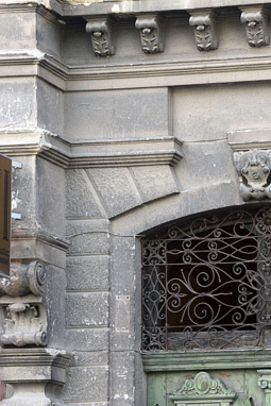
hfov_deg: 7.0
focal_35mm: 195
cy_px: 374
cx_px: 278
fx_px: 2200
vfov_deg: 10.5
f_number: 9
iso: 400
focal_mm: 62
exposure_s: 1/125
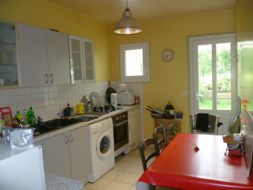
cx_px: 126
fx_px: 205
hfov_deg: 63.4
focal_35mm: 28
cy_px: 95
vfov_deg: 49.7
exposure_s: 1/30
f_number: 2.8
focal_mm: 5
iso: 250
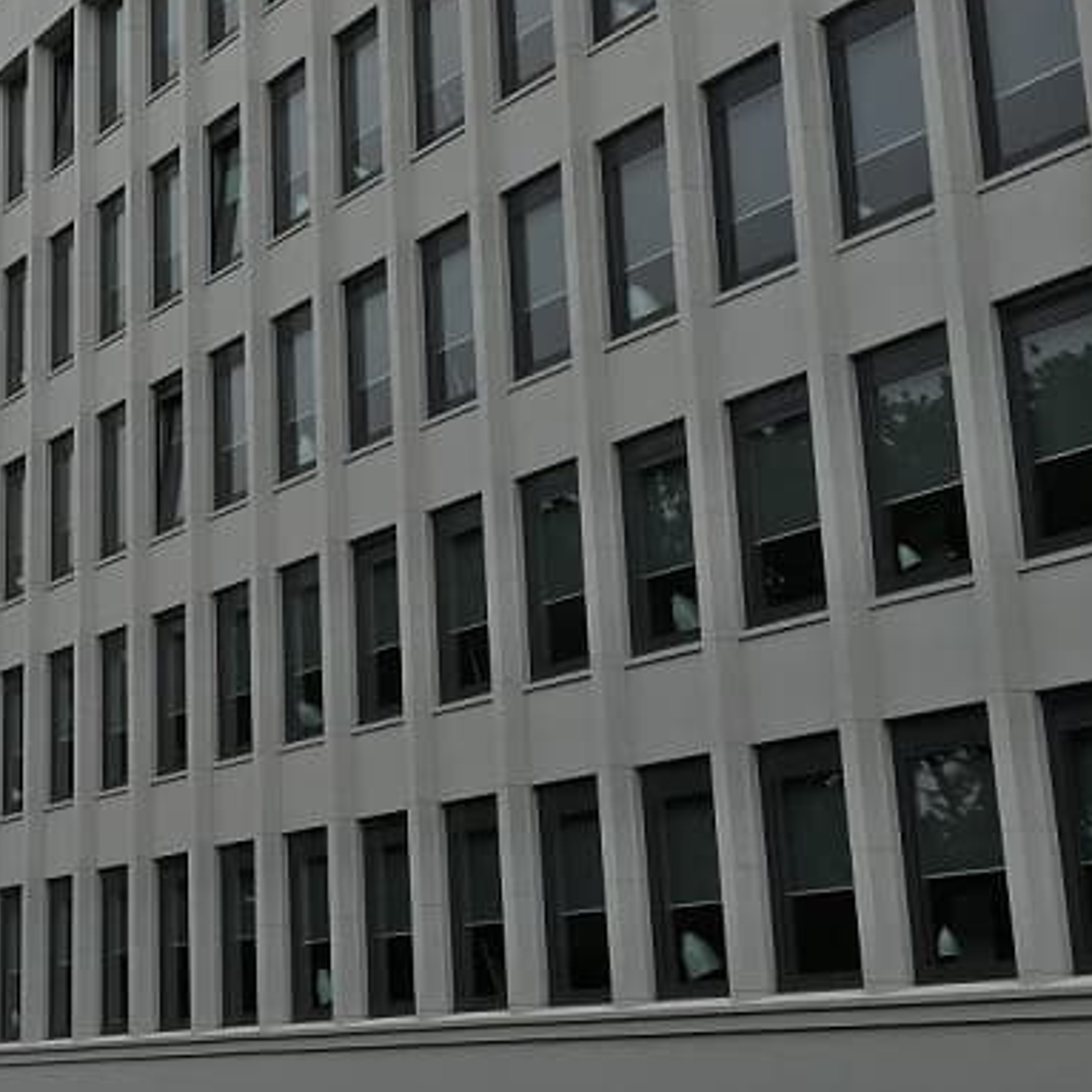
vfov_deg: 25.7
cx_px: 88
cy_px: 442
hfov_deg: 24.9
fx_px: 2391
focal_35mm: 67
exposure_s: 1/884
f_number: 2.2
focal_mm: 4.15
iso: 25
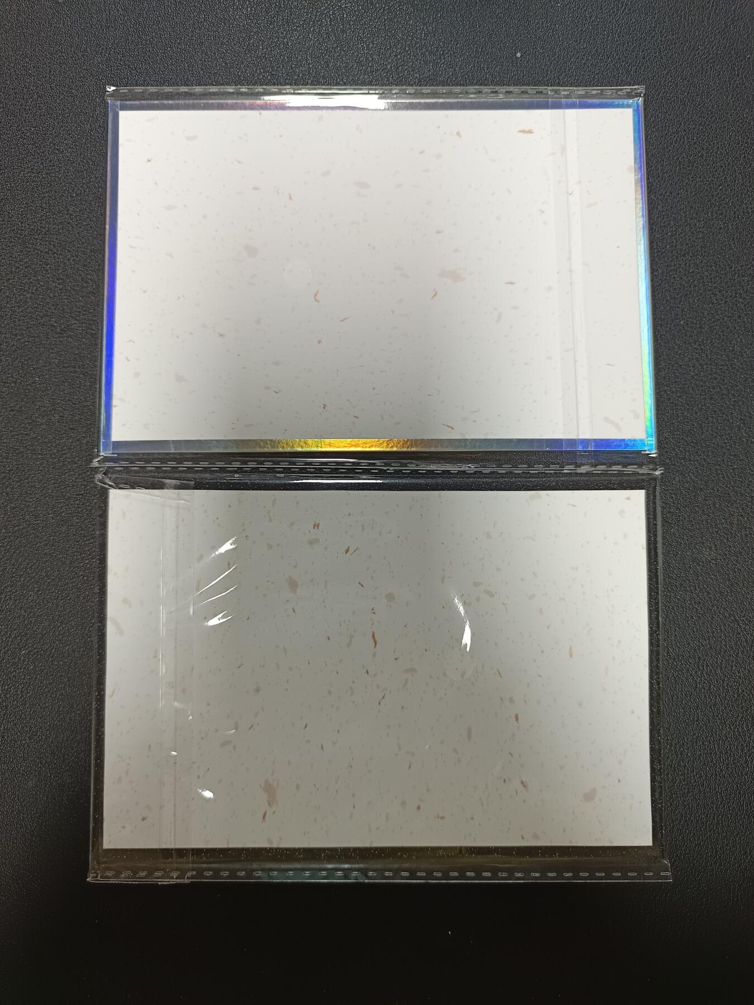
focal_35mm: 24
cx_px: 377
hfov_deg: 56.8
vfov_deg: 71.6
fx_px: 697
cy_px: 502
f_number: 1.7
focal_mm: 5.31
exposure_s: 1/50
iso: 453
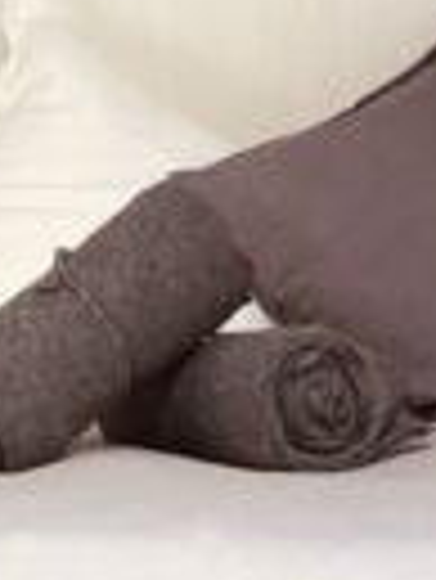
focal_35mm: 222
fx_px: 3722
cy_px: 252
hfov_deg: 6.7
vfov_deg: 8.9
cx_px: 216
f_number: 1.8
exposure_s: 1/60
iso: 100
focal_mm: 3.99
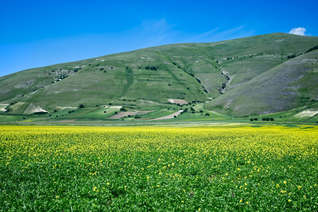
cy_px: 106
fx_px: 309
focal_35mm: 35
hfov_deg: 54.4
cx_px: 159
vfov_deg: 37.8
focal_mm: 35
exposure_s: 1/320
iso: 200
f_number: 9
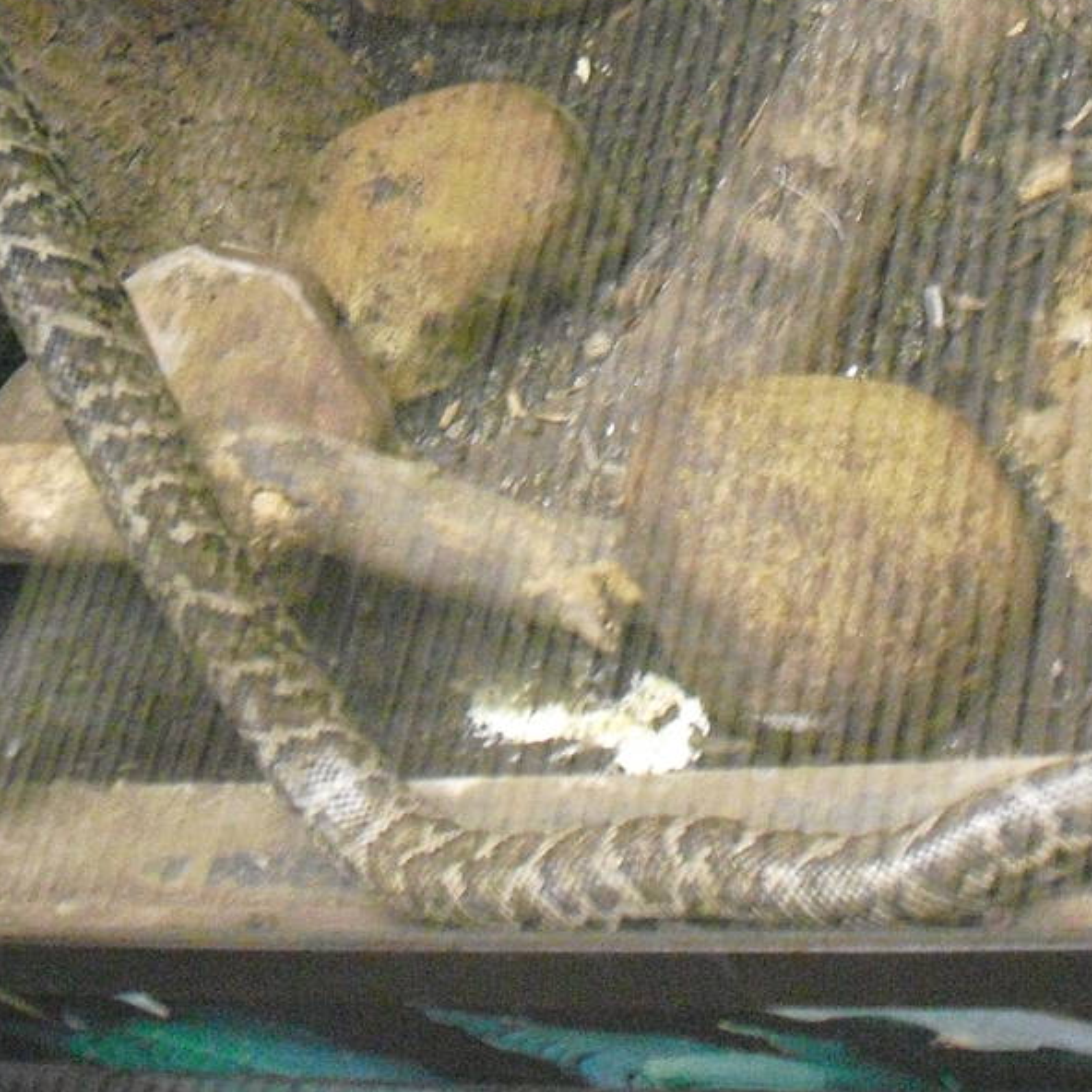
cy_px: 2
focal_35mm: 86
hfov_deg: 20.2
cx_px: 513
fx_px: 3069
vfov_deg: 19.6
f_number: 3.1
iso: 800
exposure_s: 1/13
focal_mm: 6.3
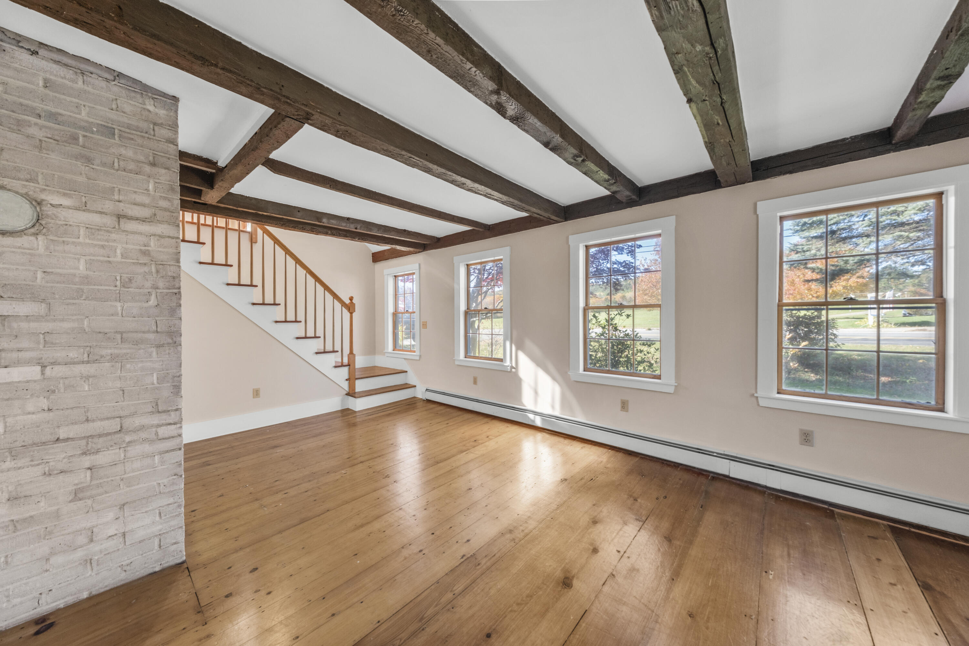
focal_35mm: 12
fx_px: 323
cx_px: 484
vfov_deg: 90.0
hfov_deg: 112.6
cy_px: 323
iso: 320
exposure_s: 1/15
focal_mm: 8
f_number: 8
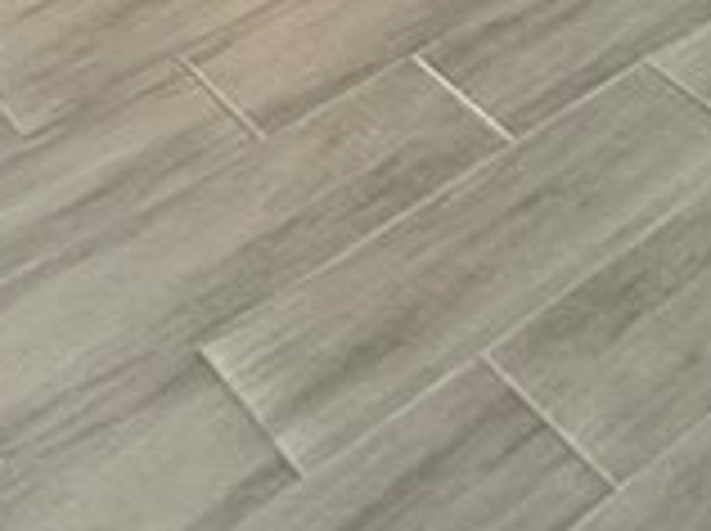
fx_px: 1866
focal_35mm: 91
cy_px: -873
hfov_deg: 21.2
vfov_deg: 11.9
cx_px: 598
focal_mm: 2.22
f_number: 2.2
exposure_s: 1/120
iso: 160
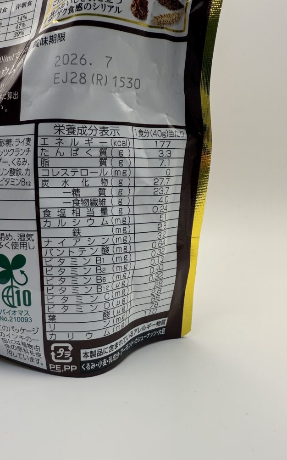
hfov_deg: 47.6
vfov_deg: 70.4
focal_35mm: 26
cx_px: 142
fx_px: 325
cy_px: 232
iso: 80
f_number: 2.2
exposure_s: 1/99
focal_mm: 2.22
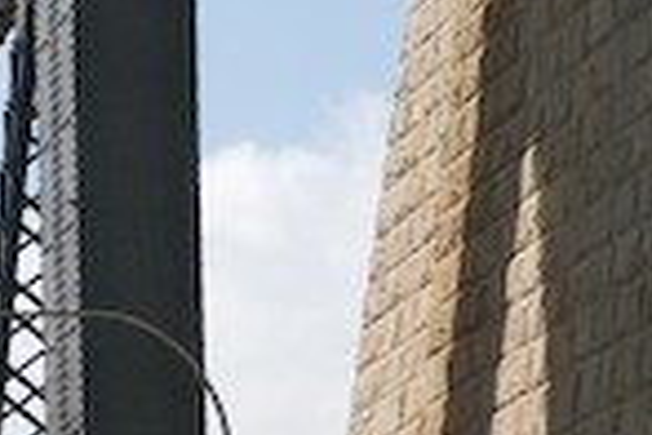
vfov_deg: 4.0
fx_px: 6086
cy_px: 866
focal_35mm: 336
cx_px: -665
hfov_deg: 6.0
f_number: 10
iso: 320
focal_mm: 55
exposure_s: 1/400
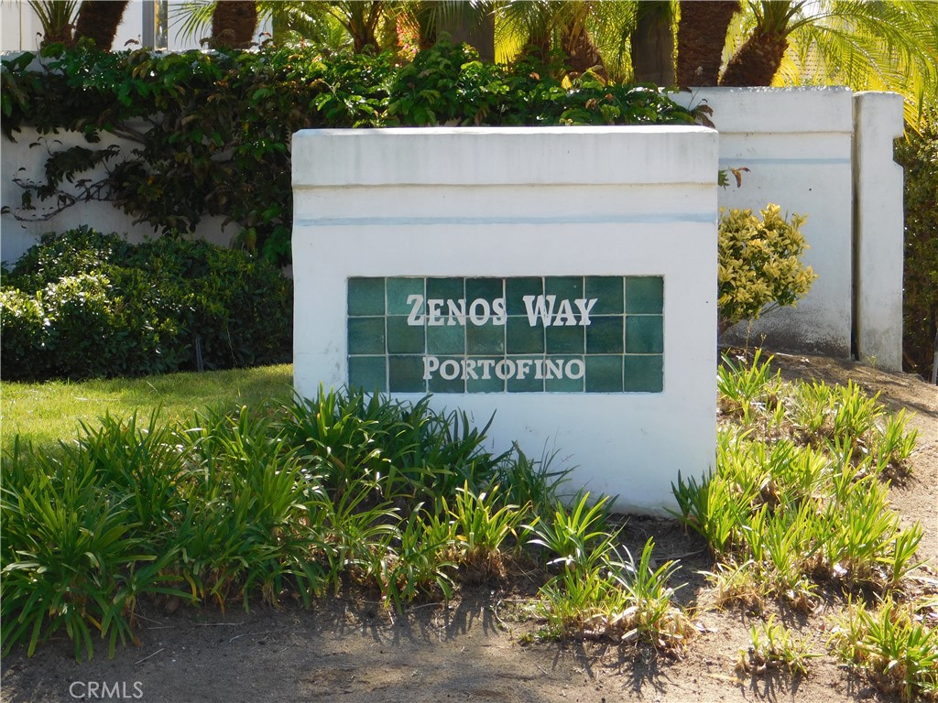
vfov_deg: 8.7
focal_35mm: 170
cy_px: 352
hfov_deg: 11.6
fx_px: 4607
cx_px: 469
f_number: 5.3
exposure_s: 1/250
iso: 125
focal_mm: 30.1
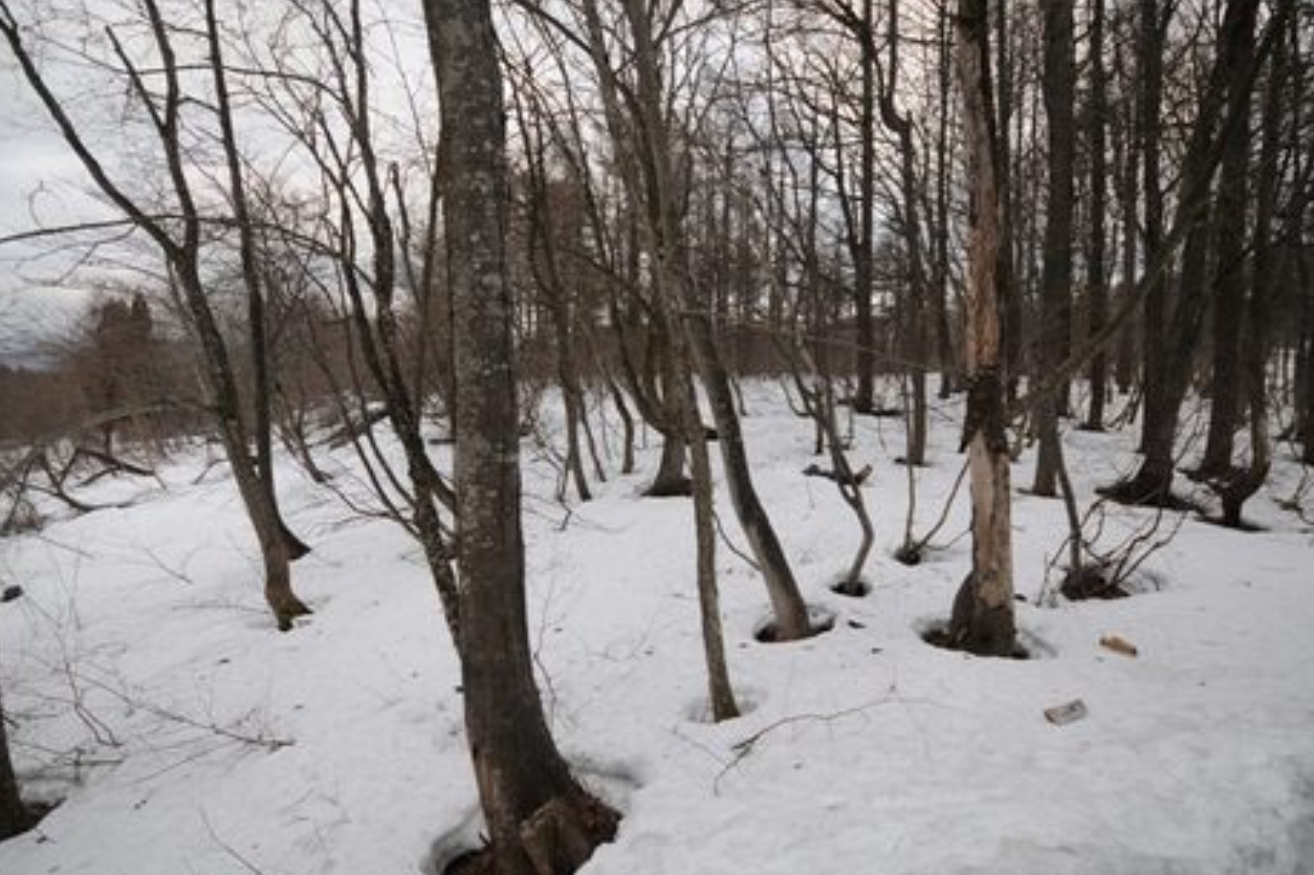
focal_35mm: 17
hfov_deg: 93.2
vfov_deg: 70.4
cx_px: 689
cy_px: 423
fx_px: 620
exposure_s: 1/125
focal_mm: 10
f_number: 5.6
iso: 200
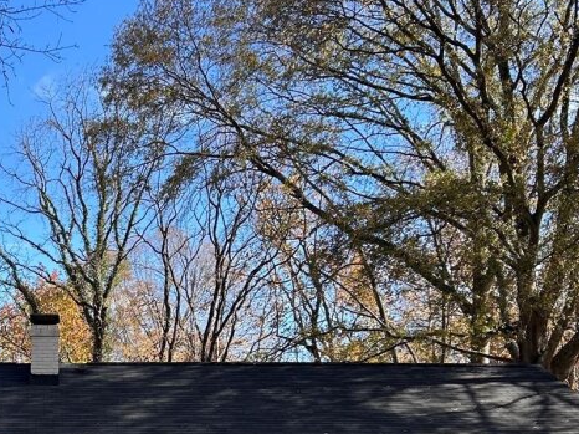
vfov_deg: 21.3
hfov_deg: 27.9
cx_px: 53
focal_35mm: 67
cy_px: 405
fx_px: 1120
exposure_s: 1/1431
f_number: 1.5
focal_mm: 5.7
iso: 50
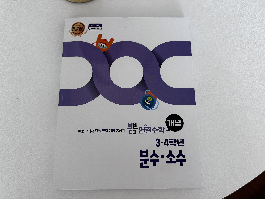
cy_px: 100
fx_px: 184
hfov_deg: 71.6
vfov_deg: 56.8
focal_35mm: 24
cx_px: 132
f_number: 1.78
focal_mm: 6.86
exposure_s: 1/121
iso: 100
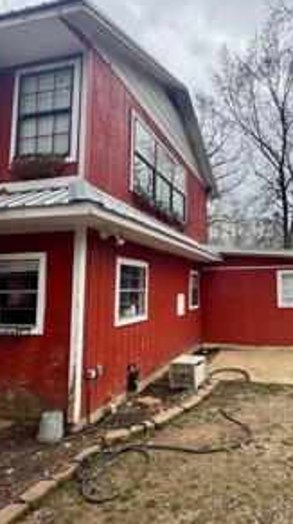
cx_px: 226
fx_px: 291
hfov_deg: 50.8
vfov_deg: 83.9
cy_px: 261
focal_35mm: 21
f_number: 2.2
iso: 40
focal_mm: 2.22
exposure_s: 1/435
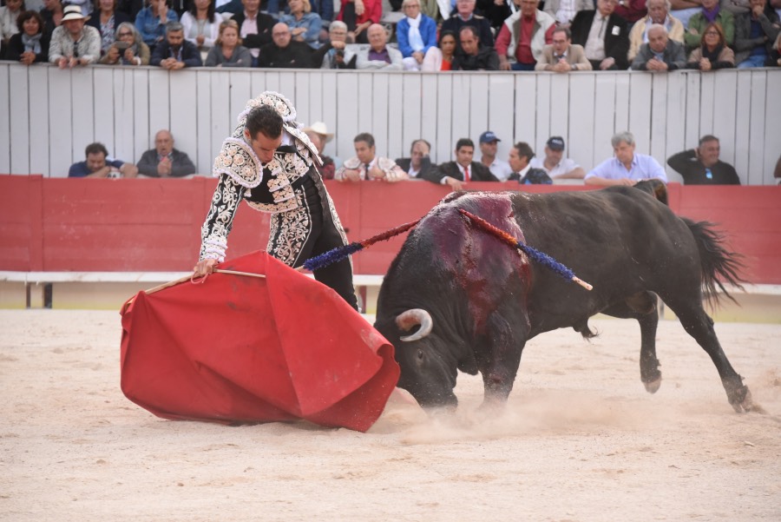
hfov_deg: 12.8
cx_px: 390
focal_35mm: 160
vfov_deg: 8.6
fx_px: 3473
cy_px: 261
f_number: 5.6
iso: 3600
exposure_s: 1/640
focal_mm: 160
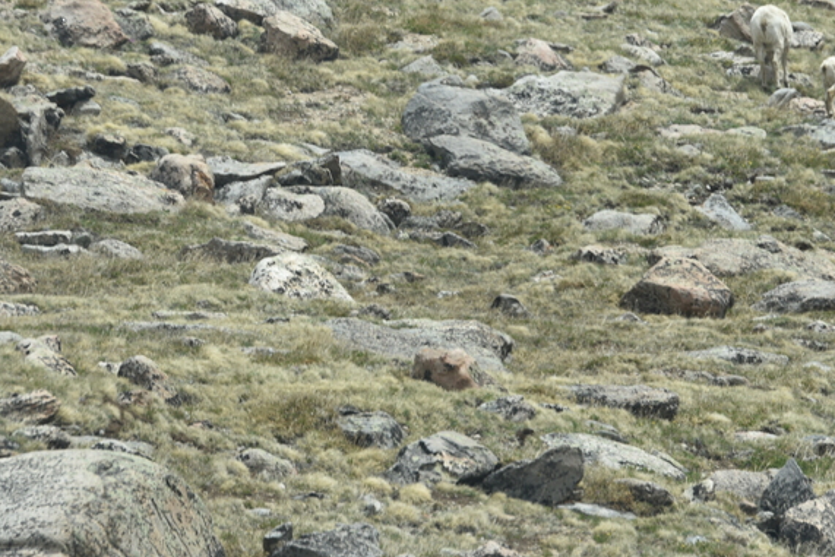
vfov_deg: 3.2
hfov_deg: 4.8
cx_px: 310
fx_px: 9883
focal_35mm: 426
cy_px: 39
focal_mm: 190
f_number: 9
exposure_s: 1/400
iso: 100
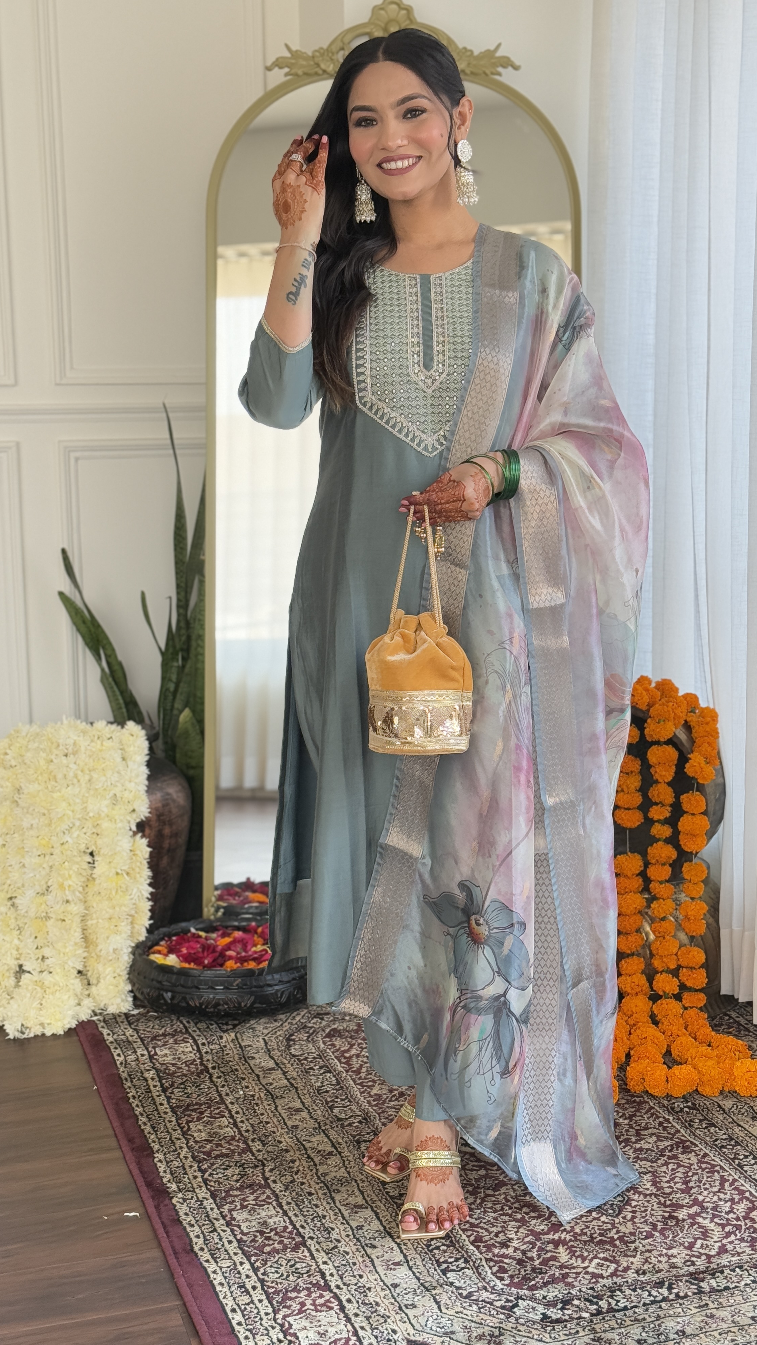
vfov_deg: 39.2
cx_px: 460
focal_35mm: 53
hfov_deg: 22.6
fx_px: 1891
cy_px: 664
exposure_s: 1/104
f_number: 1.78
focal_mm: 6.76
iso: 160
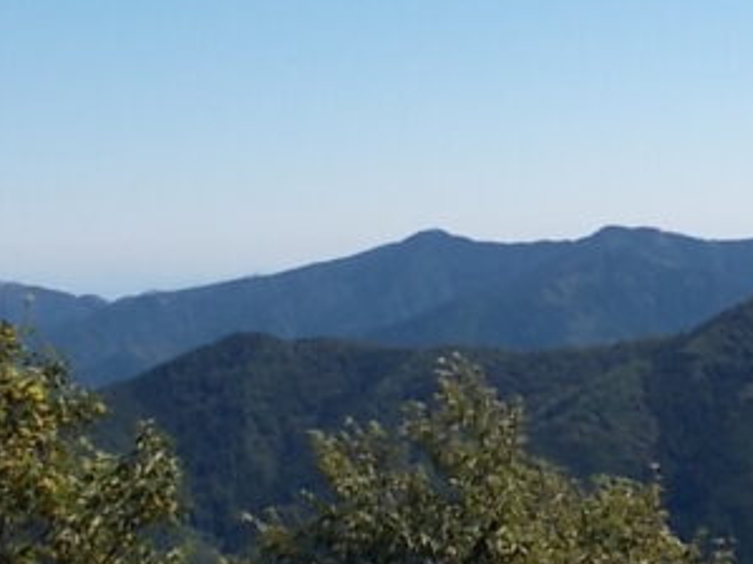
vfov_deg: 16.6
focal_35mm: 89
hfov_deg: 21.7
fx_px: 1935
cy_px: 252
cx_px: 620
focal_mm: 4.6
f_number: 8
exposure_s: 1/160
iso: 80
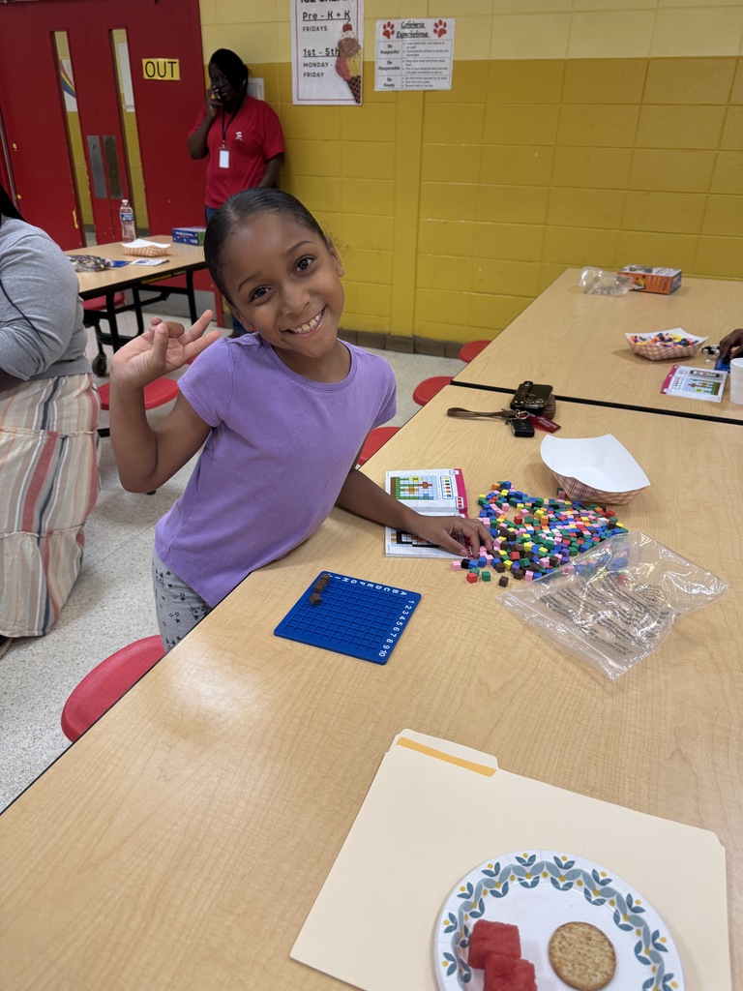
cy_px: 496
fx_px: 687
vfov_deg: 71.6
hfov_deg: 56.8
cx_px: 372
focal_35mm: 24
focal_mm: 6.76
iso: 160
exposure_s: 1/120
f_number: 1.78
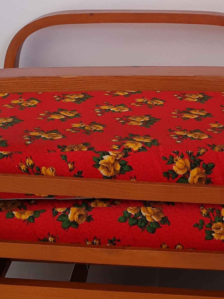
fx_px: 682
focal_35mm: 79
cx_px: 194
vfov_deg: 24.6
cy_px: 91
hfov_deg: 18.4
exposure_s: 1/100
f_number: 1.7
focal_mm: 4.75
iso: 44
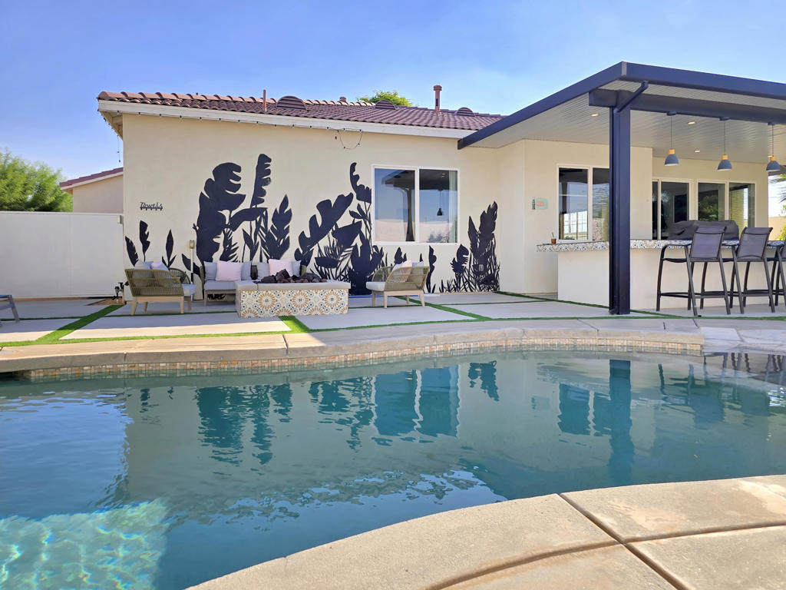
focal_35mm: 23
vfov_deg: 58.9
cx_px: 393
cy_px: 295
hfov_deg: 73.9
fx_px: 522
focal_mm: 6.3
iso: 12
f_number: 1.7
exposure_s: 1/871
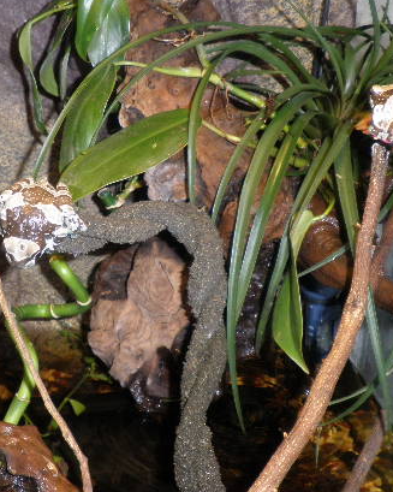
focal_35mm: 55
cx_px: 72
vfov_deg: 34.1
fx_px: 800
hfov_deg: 27.0
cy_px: 224
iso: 160
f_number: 3.5
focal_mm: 6.3
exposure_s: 1/30
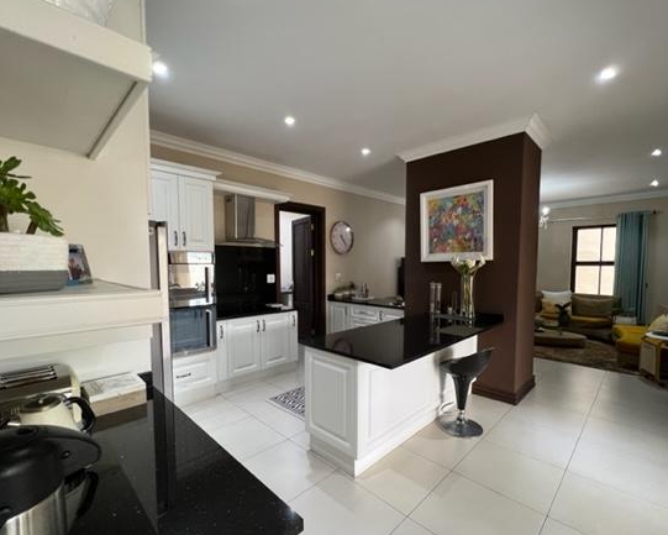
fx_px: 297
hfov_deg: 96.8
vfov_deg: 84.0
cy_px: 283
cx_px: 335
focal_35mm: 15
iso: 250
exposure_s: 1/63
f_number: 1.8
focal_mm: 1.57
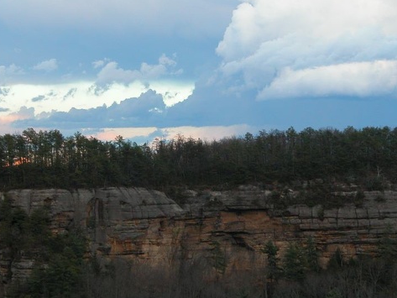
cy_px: 139
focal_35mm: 144
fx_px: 1652
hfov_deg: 13.7
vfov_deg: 10.3
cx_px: 159
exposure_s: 1/125
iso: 100
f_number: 3.9
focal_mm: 22.3
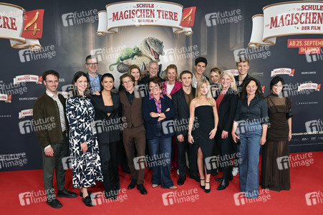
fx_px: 300
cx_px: 162
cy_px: 108
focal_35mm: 34
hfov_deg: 56.5
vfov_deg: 39.4
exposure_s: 1/160
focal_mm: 33.5
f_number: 6.3
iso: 800
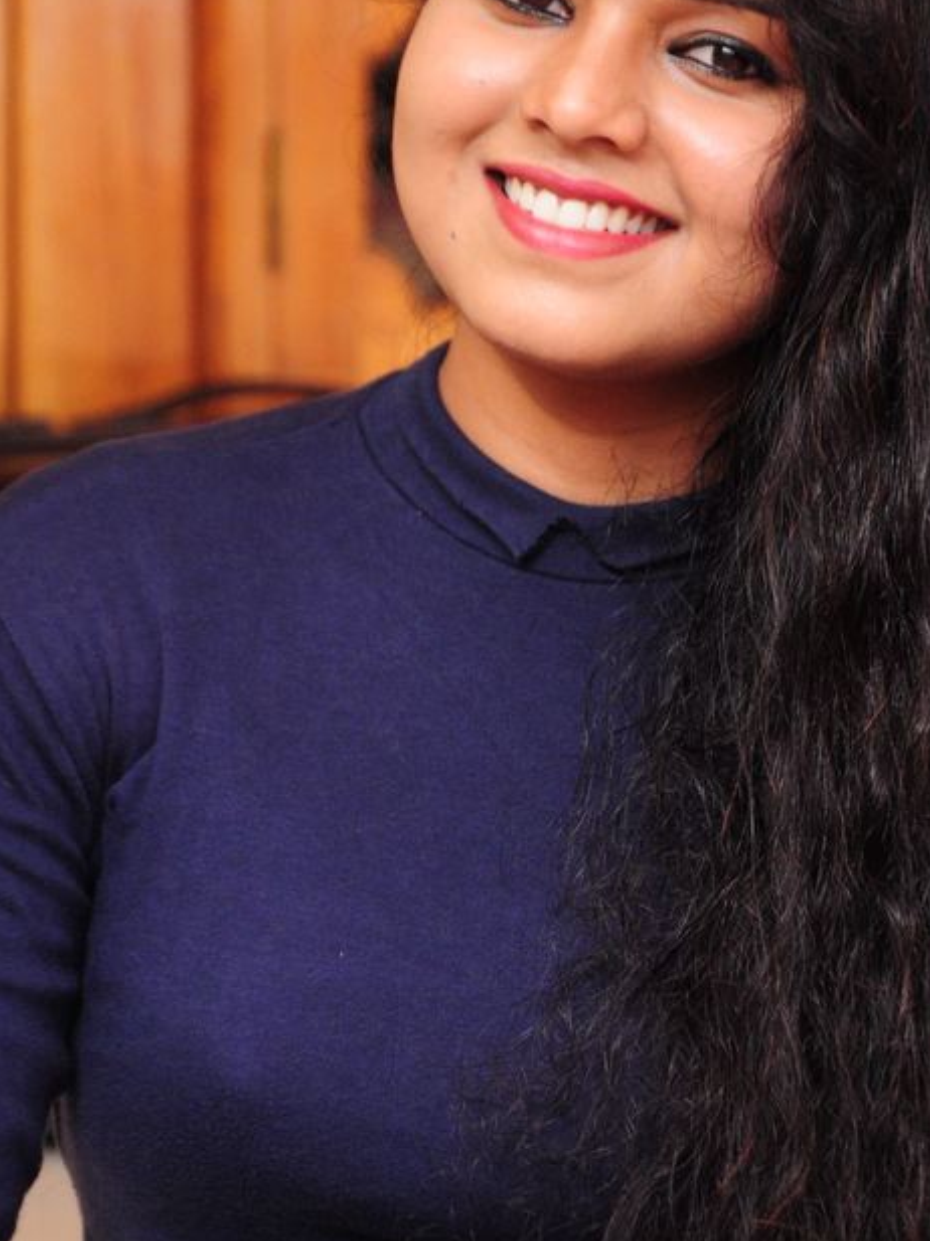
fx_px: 9287
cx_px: 576
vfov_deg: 7.7
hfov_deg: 5.7
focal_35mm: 259
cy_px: 703
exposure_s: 1/125
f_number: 6.3
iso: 800
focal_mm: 92
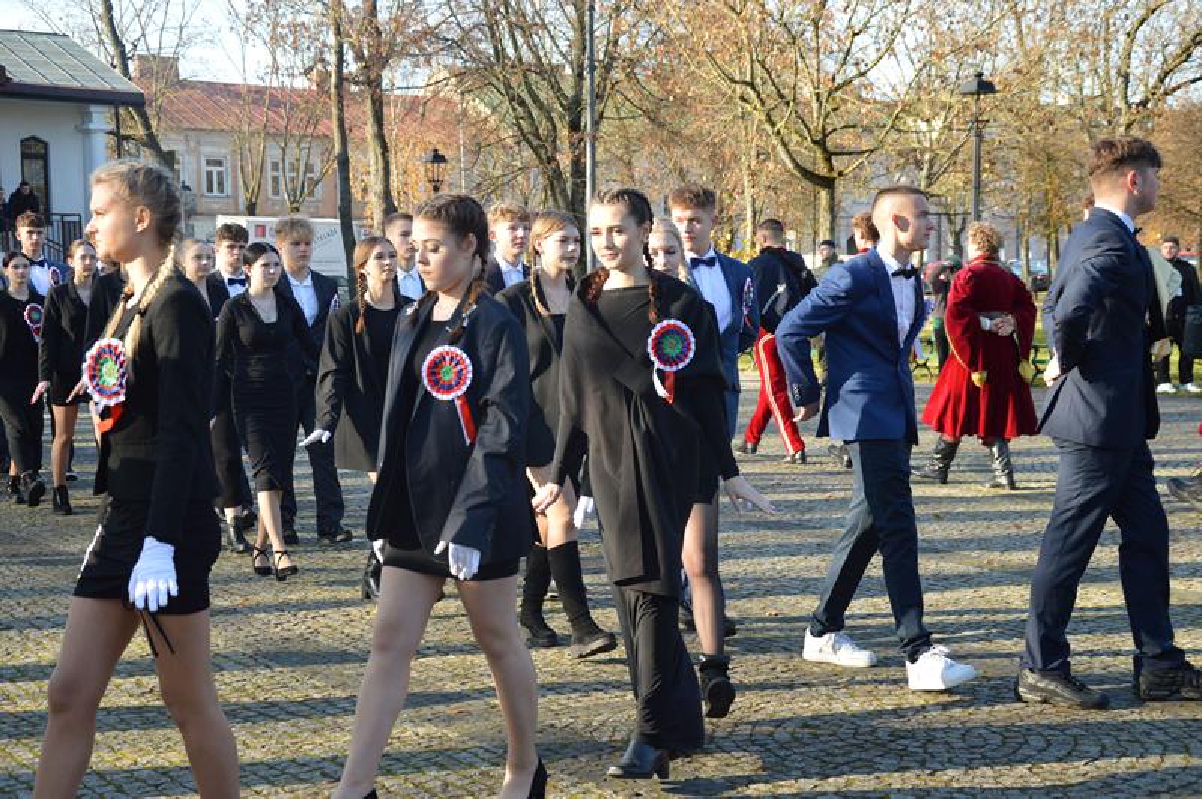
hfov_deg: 33.4
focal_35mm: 60
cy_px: 400
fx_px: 2002
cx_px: 601
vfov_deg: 22.6
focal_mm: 40
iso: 720
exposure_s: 1/500
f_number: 4.5
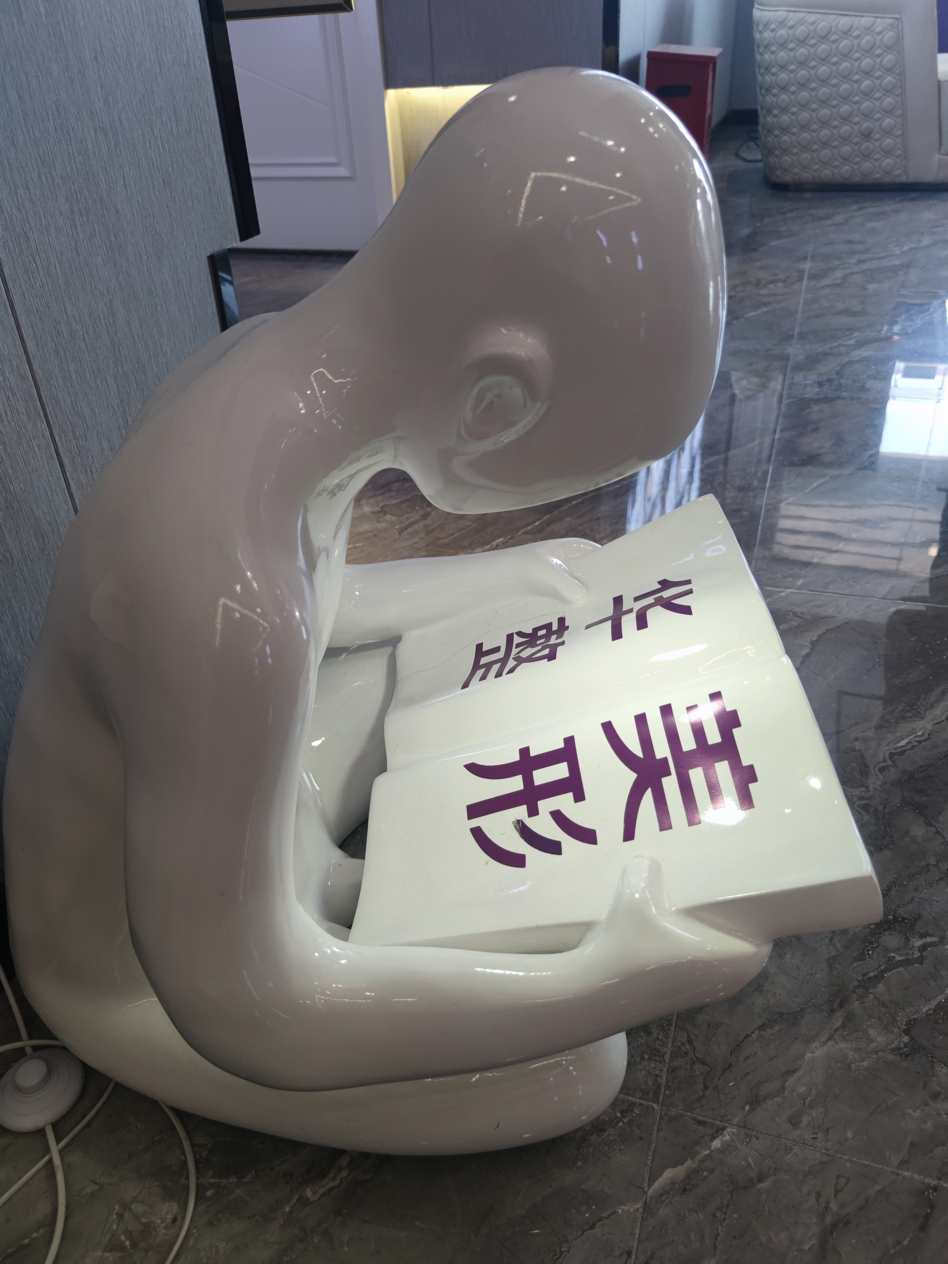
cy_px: 632
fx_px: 876
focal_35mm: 24
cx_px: 474
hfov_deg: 56.8
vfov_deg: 71.6
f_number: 1.69
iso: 100
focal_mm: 6.72
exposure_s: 1/100
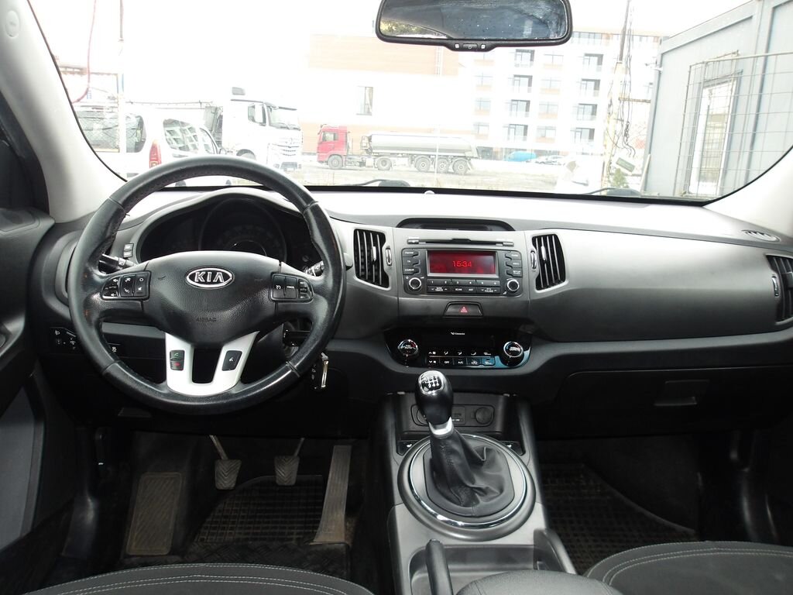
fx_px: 619
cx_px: 396
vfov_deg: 51.4
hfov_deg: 65.3
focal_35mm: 27
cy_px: 298
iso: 193
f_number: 3
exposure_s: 1/30
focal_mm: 4.9
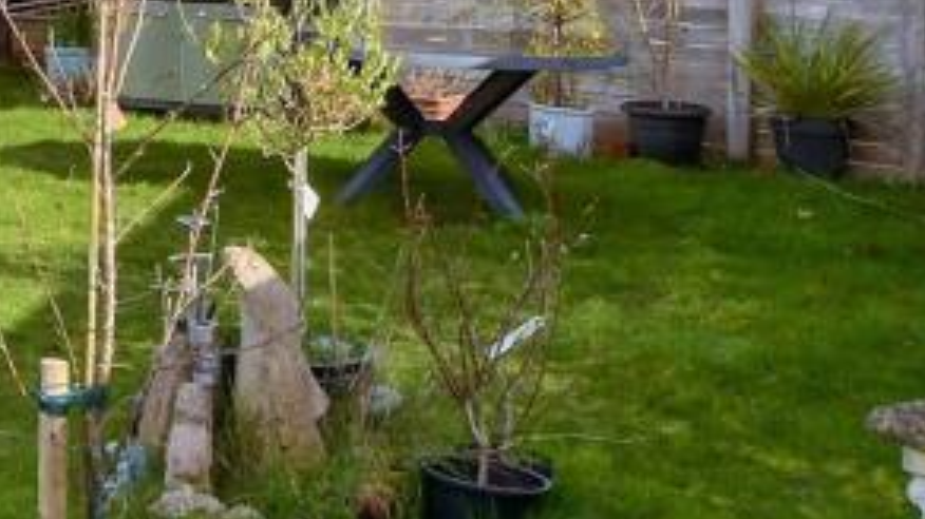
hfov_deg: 17.8
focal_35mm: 103
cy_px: -296
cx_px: -592
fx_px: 2525
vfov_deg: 11.2
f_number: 8
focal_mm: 19
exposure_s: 1/640
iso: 200
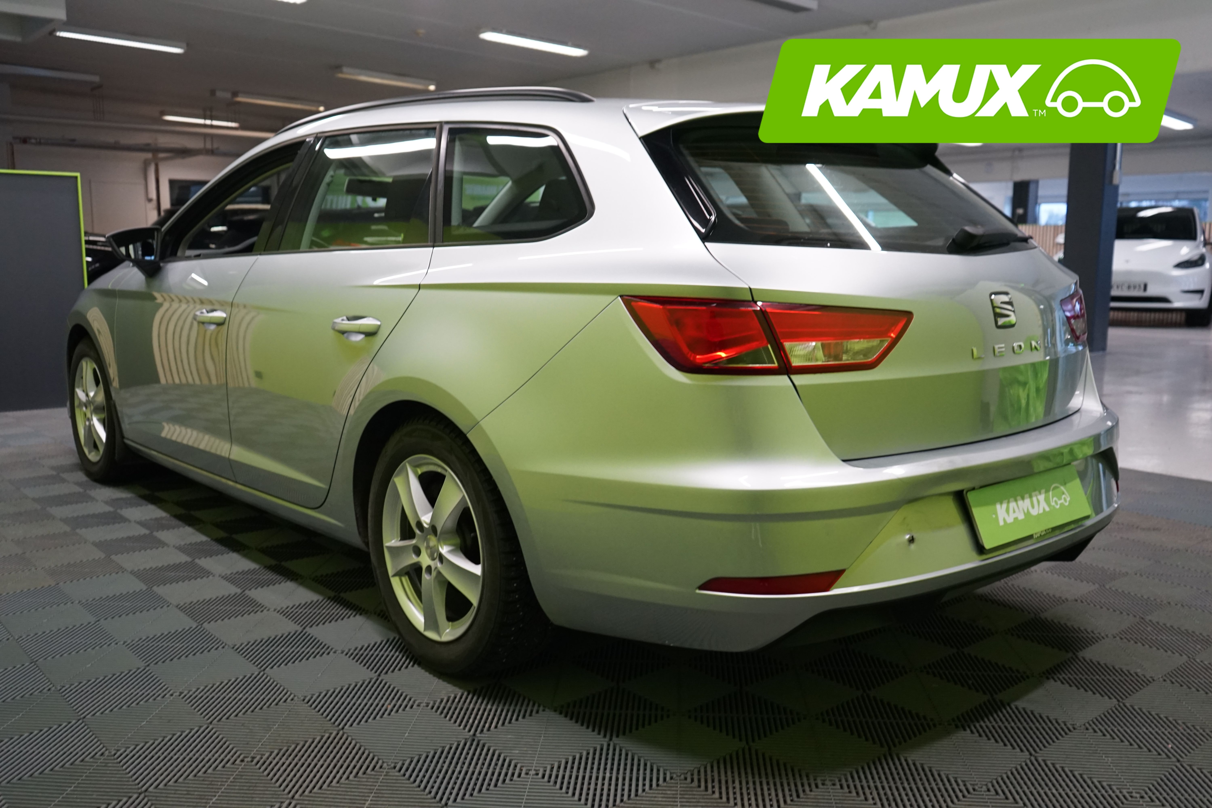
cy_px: 404
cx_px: 606
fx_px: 1044
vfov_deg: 42.3
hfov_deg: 60.3
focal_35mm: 31
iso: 2000
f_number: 4.5
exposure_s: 1/50
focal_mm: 31
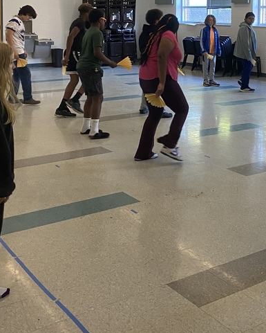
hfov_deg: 28.0
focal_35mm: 54
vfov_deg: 33.2
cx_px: 160
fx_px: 531
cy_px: 42
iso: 250
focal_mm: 4.25
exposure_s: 1/60
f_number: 1.8
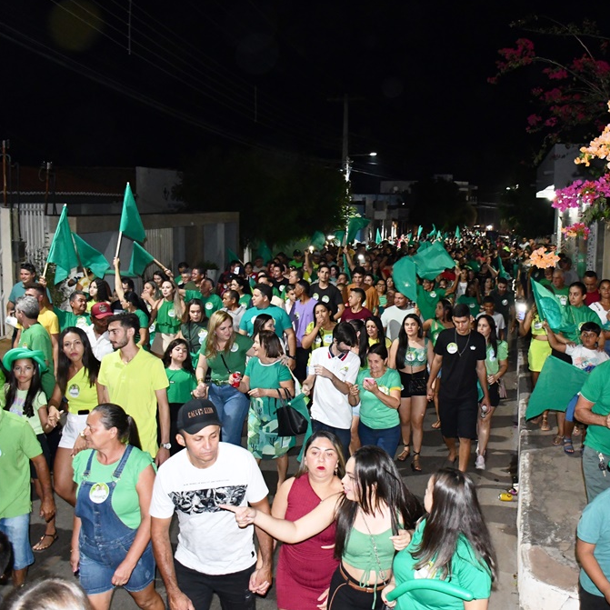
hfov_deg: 46.7
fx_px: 698
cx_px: 394
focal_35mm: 35
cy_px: 300
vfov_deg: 47.2
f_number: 3.5
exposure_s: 1/60
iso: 4000
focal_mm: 18
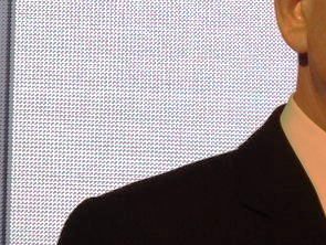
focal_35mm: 1354
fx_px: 12767
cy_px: 12
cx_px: 362
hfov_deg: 1.5
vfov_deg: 1.1
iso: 400
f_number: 4.9
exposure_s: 1/100
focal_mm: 89.1
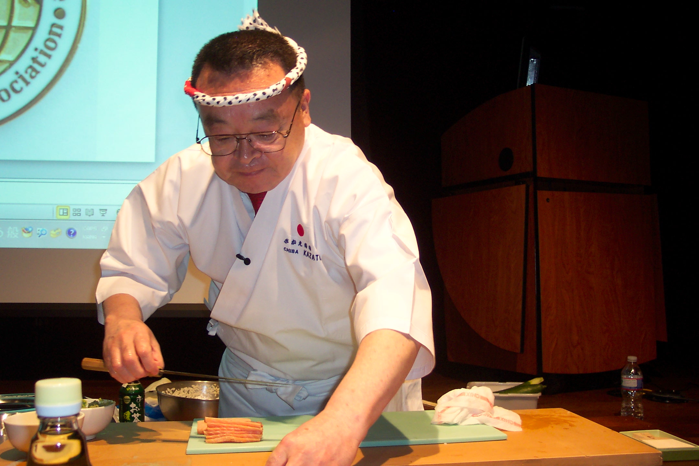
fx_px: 738
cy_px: 233
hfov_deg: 50.7
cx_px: 350
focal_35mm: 38
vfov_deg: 35.1
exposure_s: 1/60
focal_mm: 8
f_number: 2.8
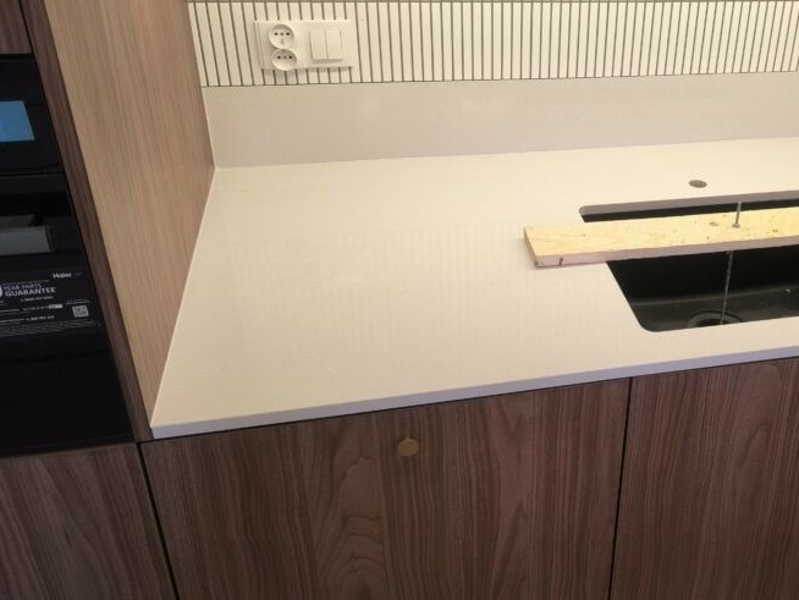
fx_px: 831
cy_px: 241
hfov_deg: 49.4
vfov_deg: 39.5
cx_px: 594
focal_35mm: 36
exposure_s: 1/50
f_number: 1.65
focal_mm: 6.14
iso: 500
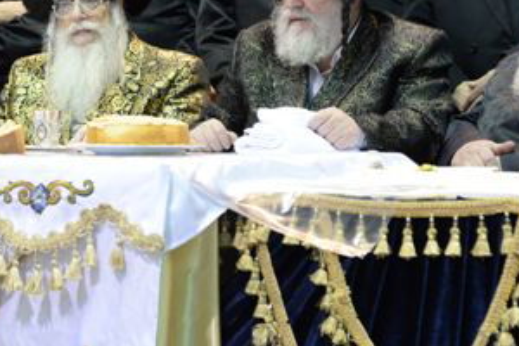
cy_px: 10
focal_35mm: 175
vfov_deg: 7.8
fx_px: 2523
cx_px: 97
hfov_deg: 11.7
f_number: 5.6
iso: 3200
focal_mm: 82
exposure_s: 1/60
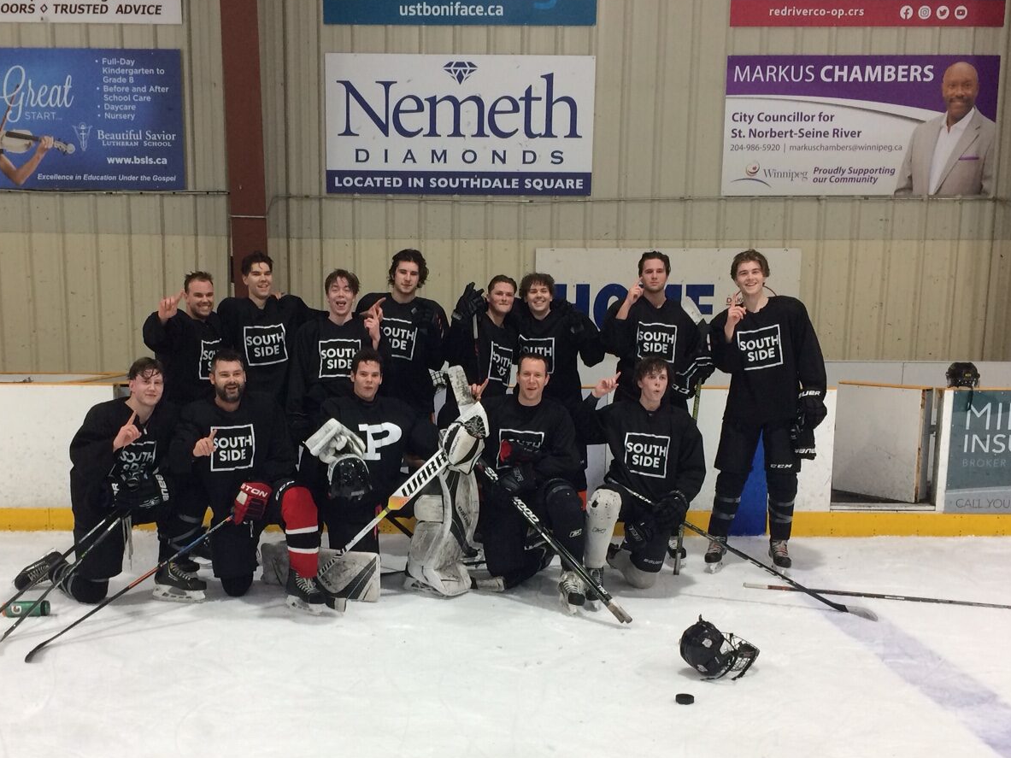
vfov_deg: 35.6
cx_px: 426
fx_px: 1168
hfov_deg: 46.6
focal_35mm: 40
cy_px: 497
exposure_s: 1/30
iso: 40
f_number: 2.2
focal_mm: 4.15
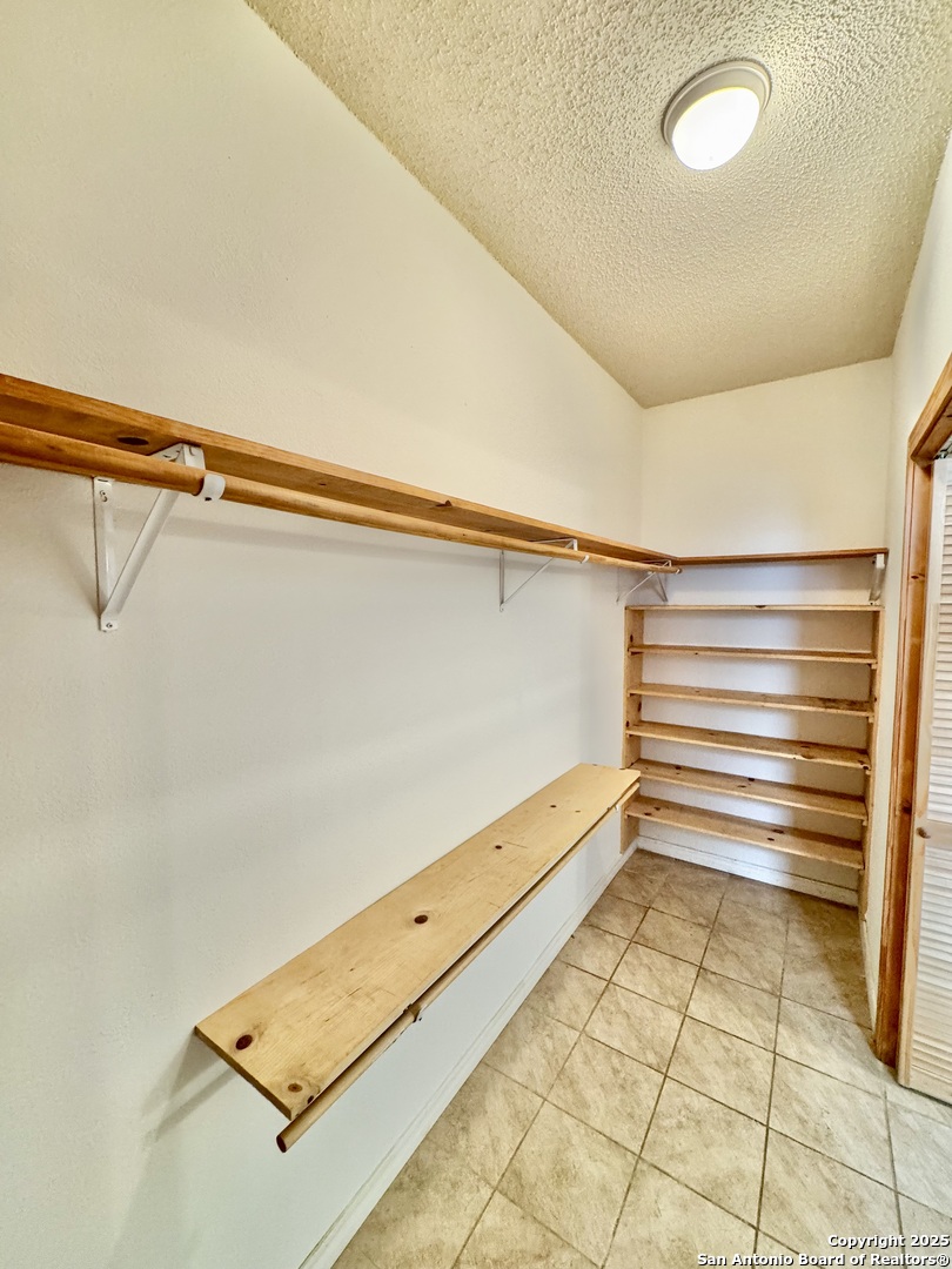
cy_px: 634
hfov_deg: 85.7
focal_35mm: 14
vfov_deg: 102.1
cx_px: 476
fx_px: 513
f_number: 2.2
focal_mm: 2.22
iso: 250
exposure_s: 1/60
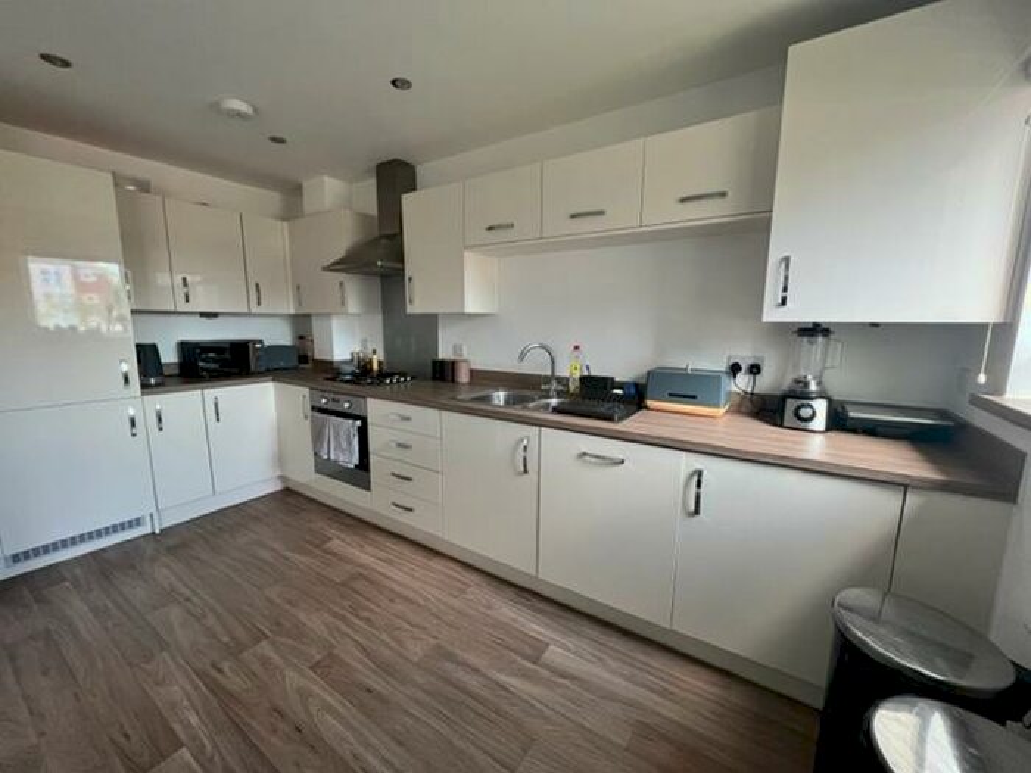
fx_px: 387
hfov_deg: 106.2
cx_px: 516
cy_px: 386
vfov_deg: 89.9
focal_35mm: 13
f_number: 1.8
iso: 200
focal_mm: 1.57
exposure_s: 1/99
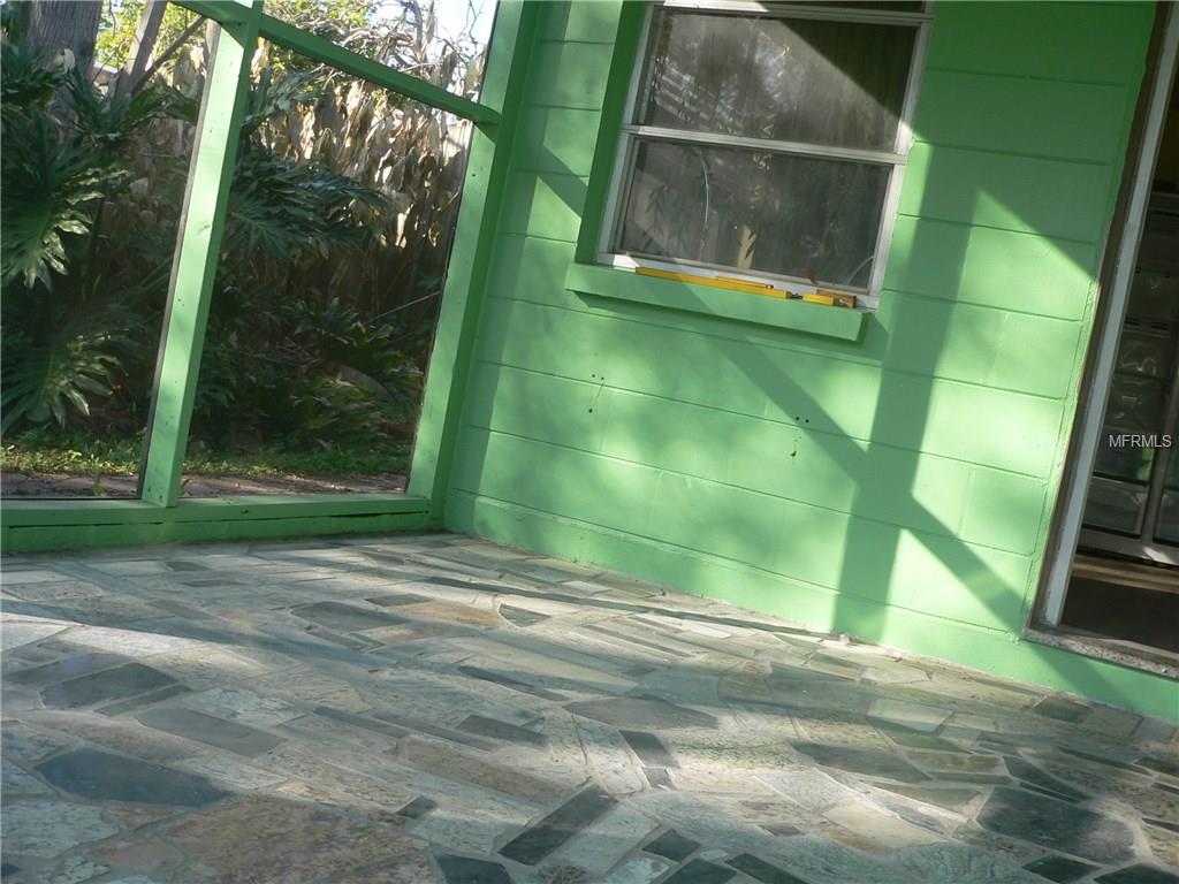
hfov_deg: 47.9
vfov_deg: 36.8
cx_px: 590
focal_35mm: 39
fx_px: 1328
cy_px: 442
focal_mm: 6.5
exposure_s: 1/80
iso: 80
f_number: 2.8
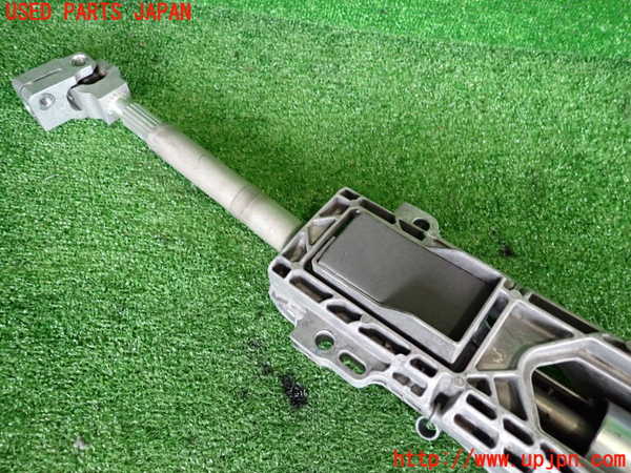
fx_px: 456
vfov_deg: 54.9
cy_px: 236
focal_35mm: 25
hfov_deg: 69.4
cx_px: 316
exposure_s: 1/60
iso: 640
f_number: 2
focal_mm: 4.5
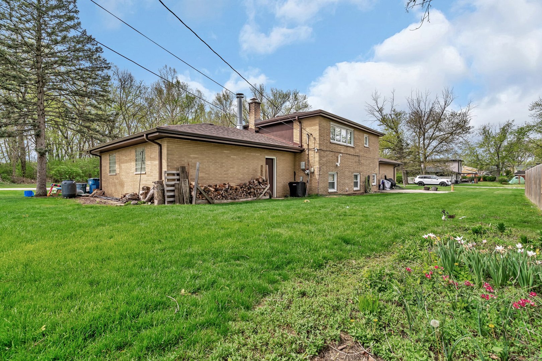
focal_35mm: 16
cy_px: 180
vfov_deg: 73.8
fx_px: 241
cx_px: 271
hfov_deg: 96.7
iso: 500
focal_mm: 16
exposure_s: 1/250
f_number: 9
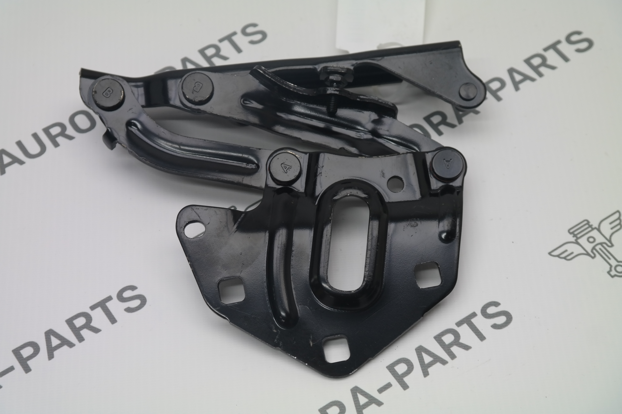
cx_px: 311
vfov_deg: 16.3
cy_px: 207
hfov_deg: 24.2
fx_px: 1451
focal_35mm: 84
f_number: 5.6
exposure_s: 1/80
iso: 400
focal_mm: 55
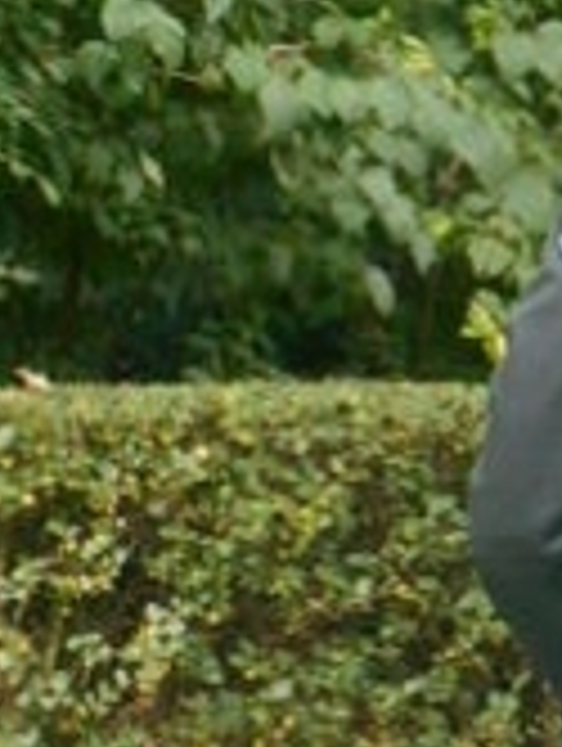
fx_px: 14164
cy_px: 603
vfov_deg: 3.0
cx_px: 742
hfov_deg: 2.3
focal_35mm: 656
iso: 560
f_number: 6.4
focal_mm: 32.9
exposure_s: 1/60
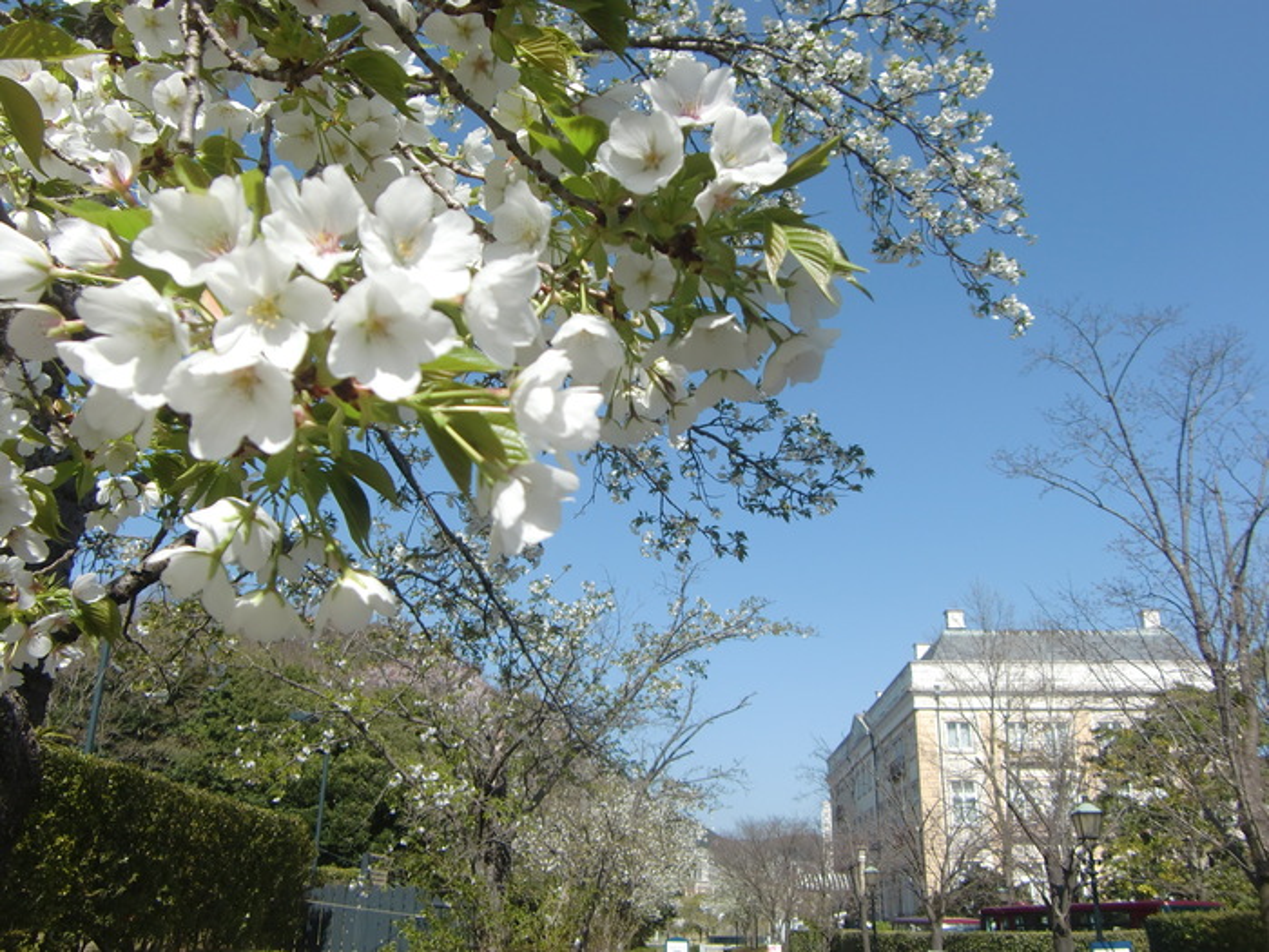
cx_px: 634
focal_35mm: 33
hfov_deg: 55.4
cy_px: 476
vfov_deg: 42.9
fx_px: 1210
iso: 64
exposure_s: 1/160
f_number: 7.2
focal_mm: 5.8
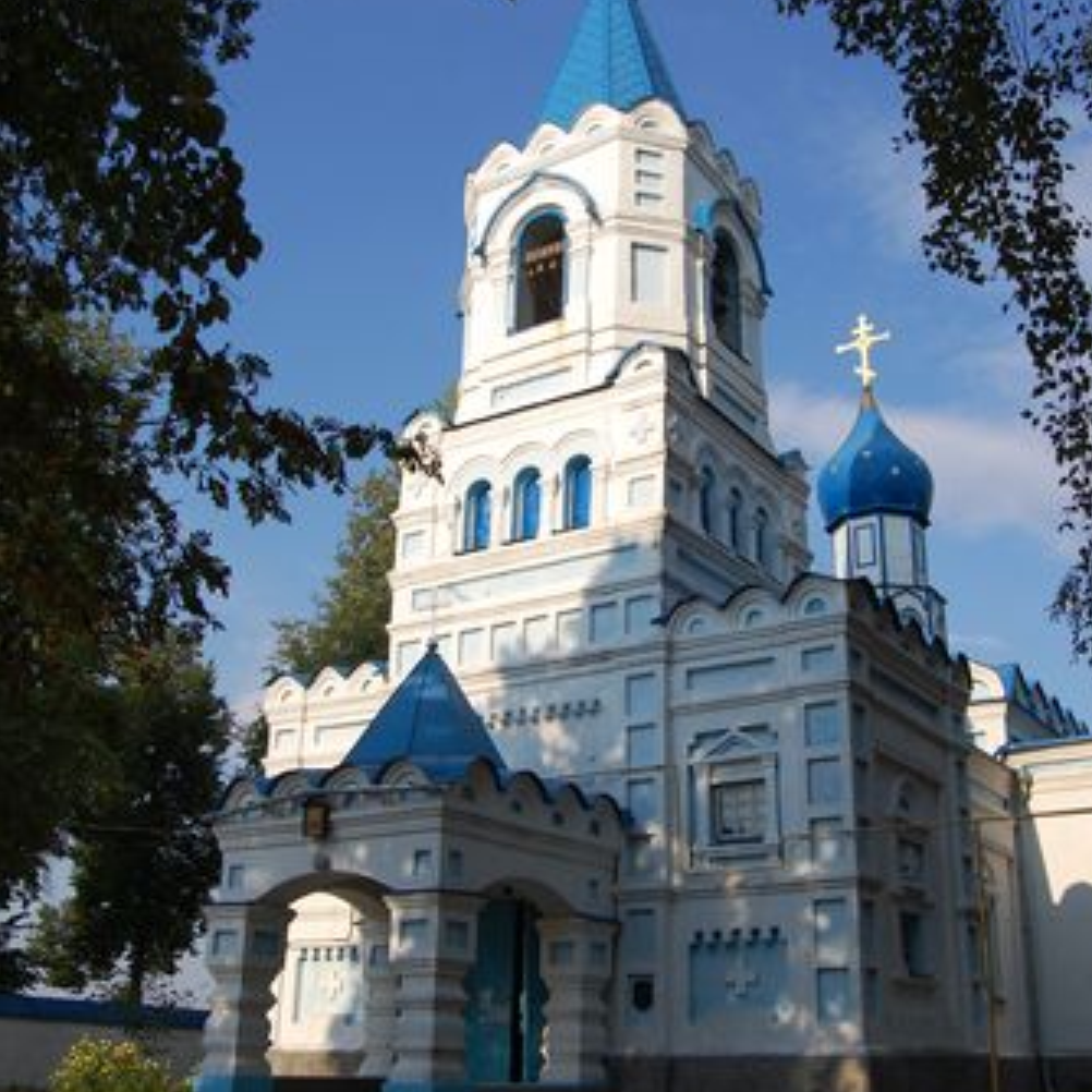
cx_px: 590
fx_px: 1285
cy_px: 551
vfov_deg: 46.0
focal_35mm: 36
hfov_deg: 46.0
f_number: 10
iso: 200
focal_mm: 18
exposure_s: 1/400
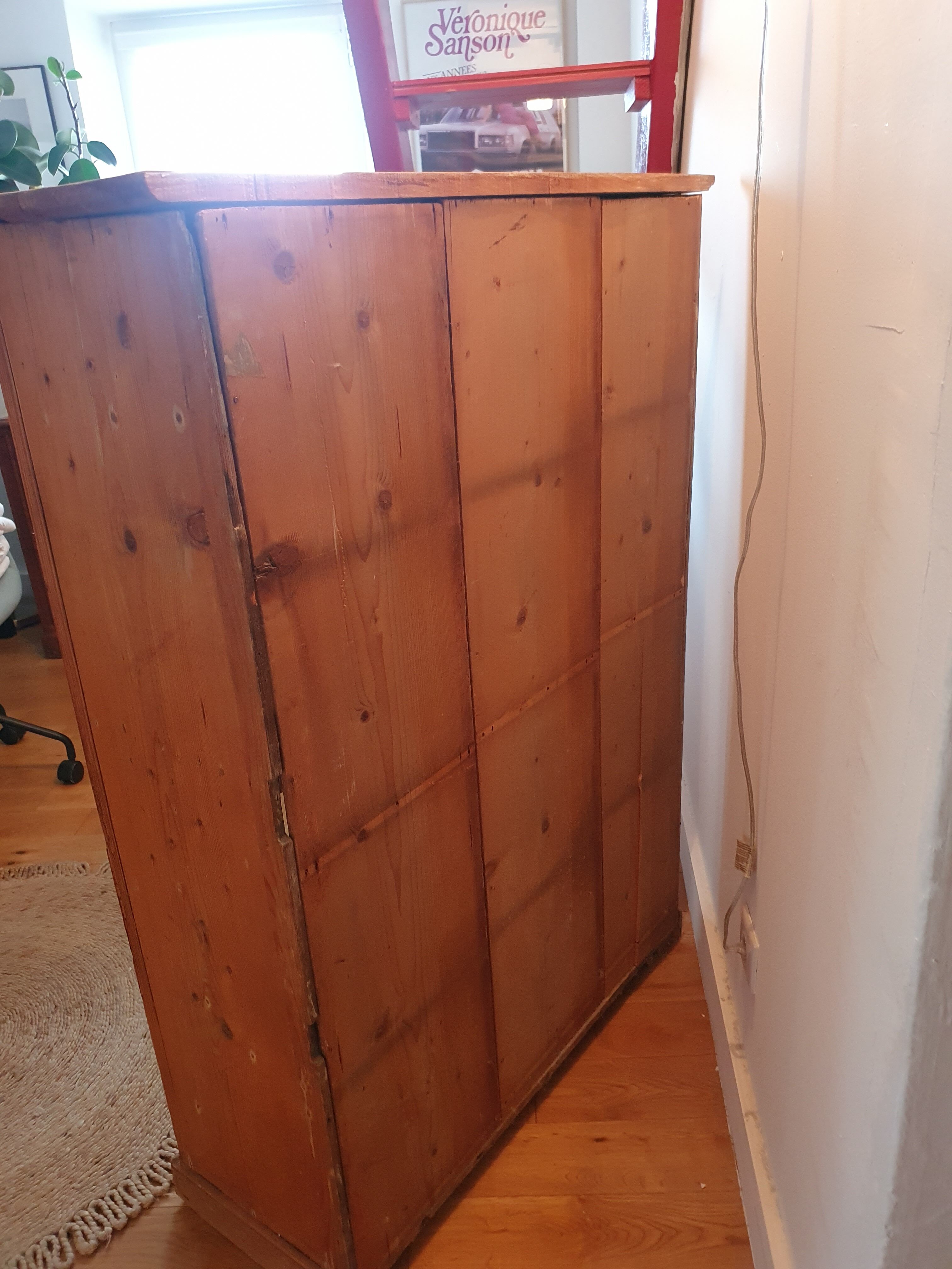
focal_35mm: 26
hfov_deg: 53.1
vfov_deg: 67.3
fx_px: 953
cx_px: 476
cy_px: 634
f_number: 1.5
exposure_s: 1/50
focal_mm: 4.32
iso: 400
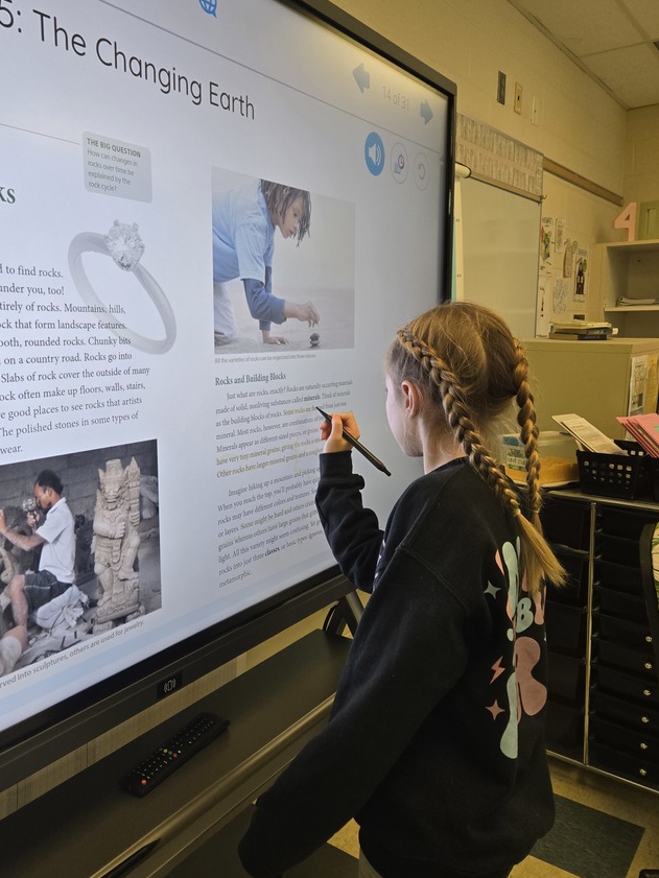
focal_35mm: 28
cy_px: 408
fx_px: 711
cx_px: 262
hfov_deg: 49.4
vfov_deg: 63.4
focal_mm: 5.4
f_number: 1.8
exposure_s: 1/120
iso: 160
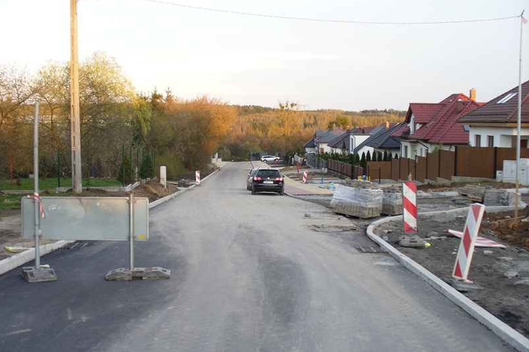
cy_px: 174
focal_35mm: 44
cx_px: 263
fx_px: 646
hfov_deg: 44.5
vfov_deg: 30.5
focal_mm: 7
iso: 100
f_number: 2.9
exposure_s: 1/100
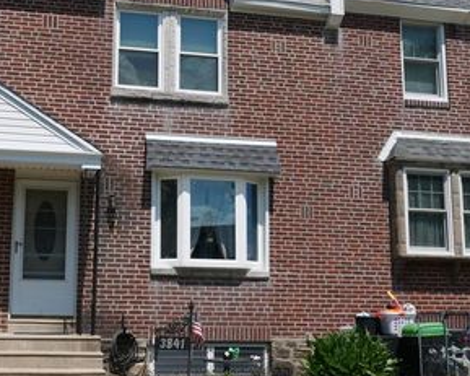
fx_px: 751
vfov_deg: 28.1
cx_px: 163
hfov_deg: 34.5
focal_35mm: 54
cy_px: 201
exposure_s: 1/1000
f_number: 5.6
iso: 200
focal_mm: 14.4
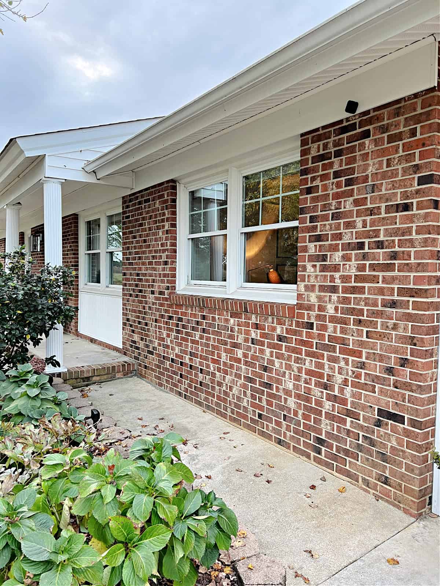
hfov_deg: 53.1
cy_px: 293
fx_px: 441
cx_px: 220
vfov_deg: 67.3
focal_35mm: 26
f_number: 1.5
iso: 100
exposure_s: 1/60
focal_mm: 5.7
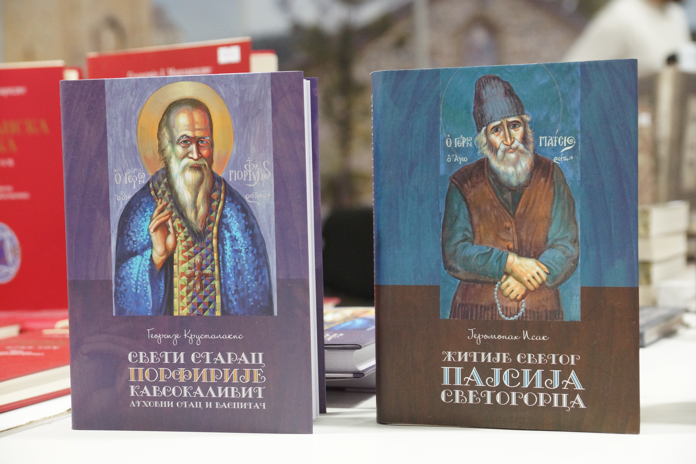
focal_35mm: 75
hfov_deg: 27.0
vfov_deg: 18.2
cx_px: 348
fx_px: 1449
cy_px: 232
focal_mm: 50
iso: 2000
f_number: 5.6
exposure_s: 1/80
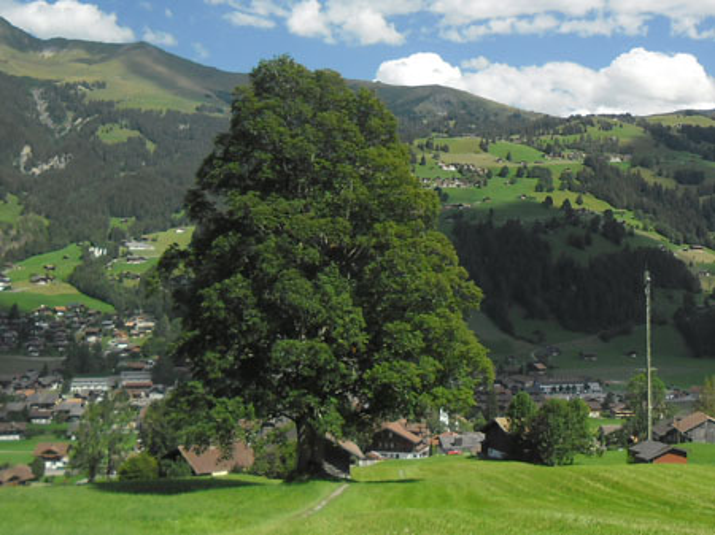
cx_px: 358
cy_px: 268
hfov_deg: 65.4
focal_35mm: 27
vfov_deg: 51.3
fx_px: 557
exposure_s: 1/861
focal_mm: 4.9
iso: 80
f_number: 3.5
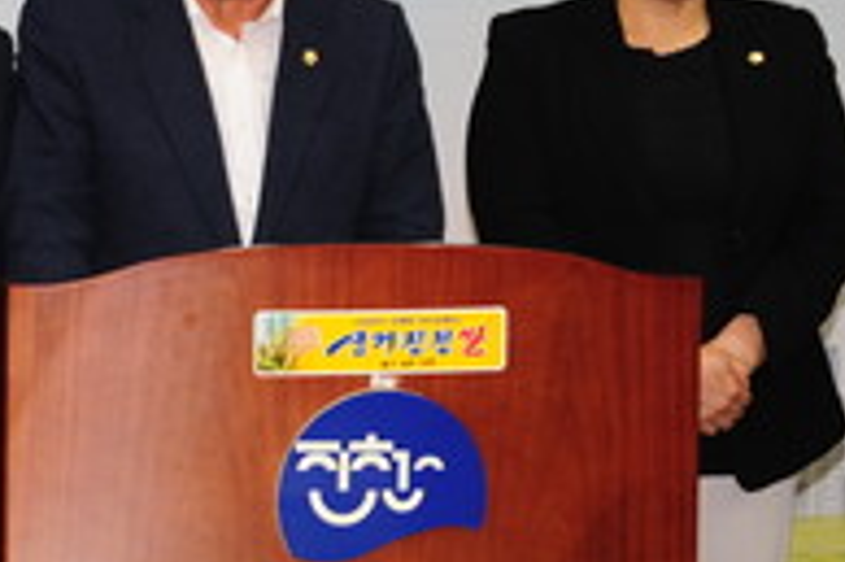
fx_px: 3189
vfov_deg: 10.0
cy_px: 15
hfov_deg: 14.9
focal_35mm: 136
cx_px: 26
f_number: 5.6
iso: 320
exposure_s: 1/60
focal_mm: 44
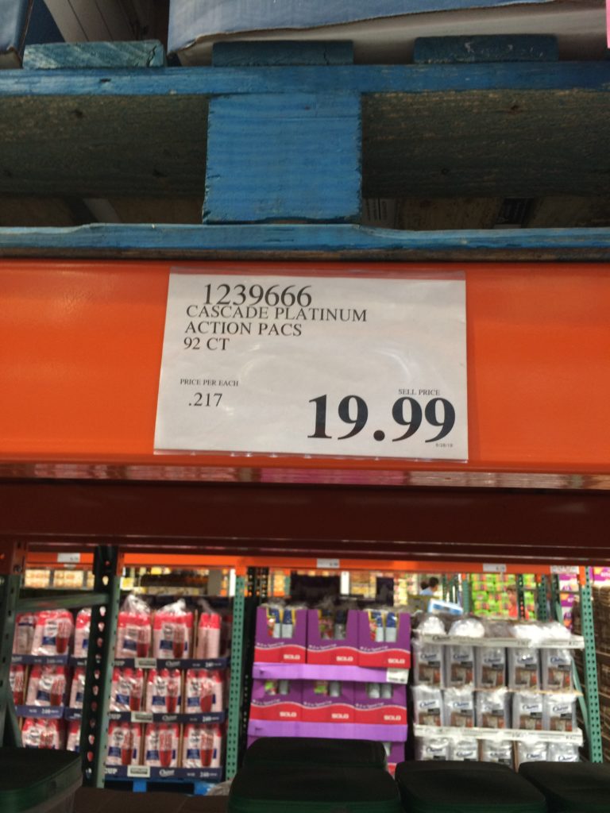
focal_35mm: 29
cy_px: 406
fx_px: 681
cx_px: 305
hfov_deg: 48.2
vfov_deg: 61.7
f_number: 2.2
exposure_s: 1/30
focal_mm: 4.15
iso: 100
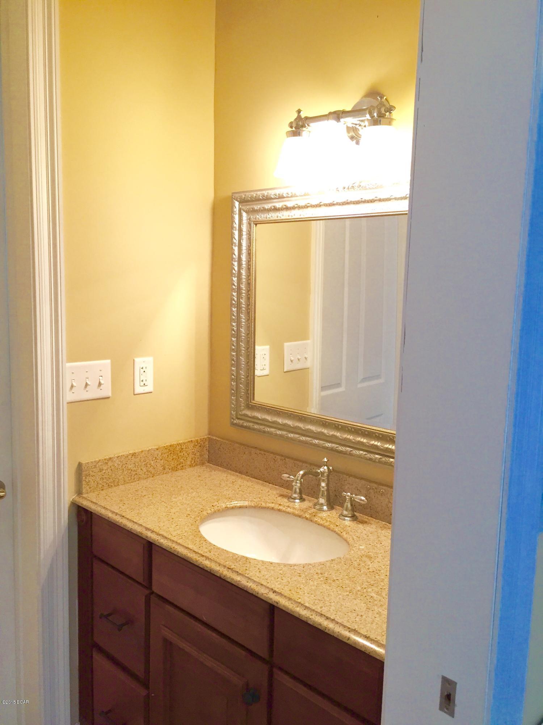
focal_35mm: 29
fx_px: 607
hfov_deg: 48.2
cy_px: 362
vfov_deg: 61.7
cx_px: 272
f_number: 2.2
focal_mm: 4.15
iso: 50
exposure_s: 1/30
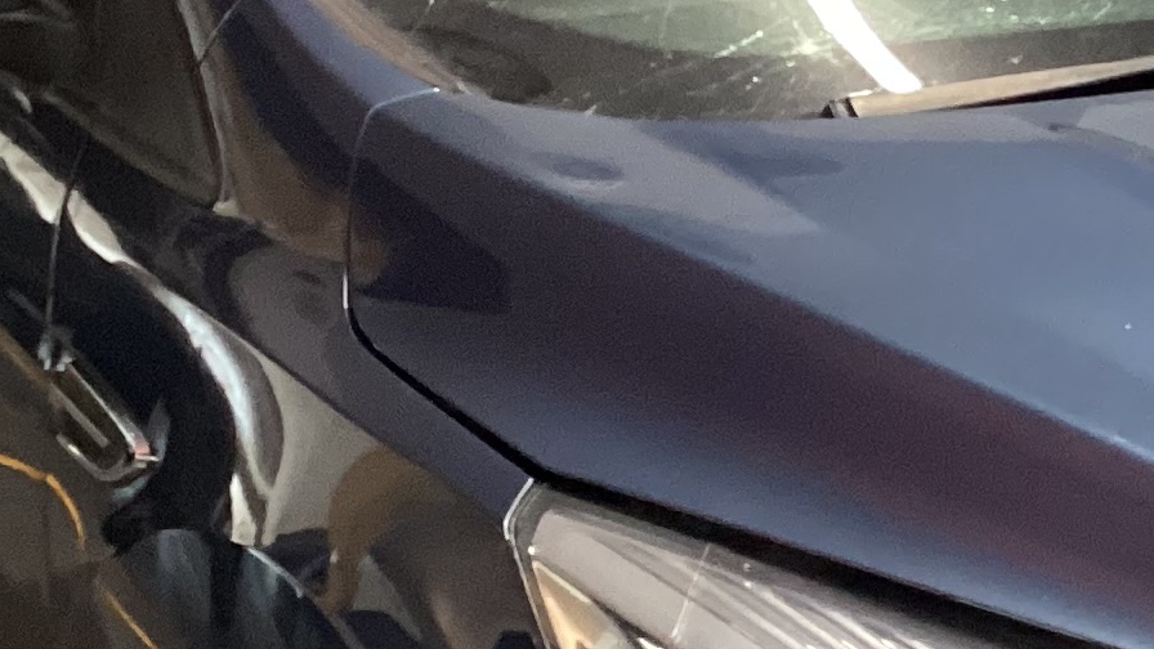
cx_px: 1141
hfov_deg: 17.1
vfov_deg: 9.8
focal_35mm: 123
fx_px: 3764
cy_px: 576
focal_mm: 3.3
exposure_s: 1/40
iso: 320
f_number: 2.4
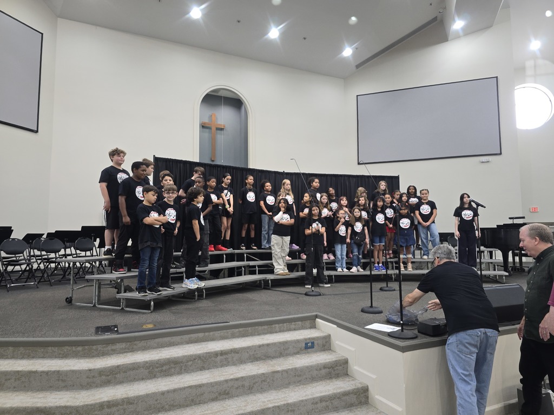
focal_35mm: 23
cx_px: 277
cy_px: 208
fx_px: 368
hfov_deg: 73.9
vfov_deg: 58.9
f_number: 1.7
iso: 100
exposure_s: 1/30
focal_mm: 6.3
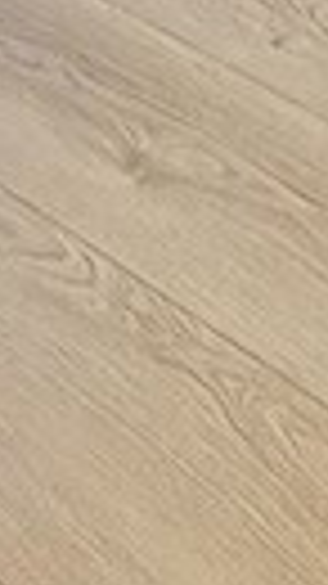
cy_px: -1062
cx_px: 1024
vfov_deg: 10.8
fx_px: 2322
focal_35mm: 150
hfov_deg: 7.1
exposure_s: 1/203
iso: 64
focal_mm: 2.22
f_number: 2.2
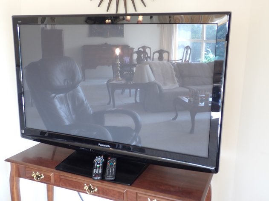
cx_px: 134
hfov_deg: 49.0
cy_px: 100
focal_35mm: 38
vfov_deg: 37.7
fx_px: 295
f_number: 2.7
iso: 200
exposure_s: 1/40
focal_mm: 6.83
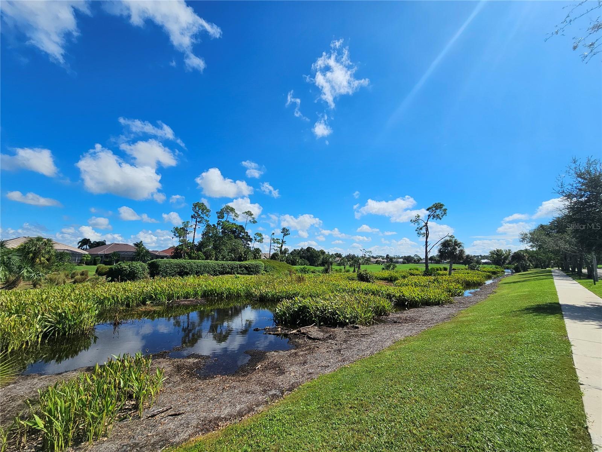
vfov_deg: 89.9
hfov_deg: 106.2
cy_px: 226
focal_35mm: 13
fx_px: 226
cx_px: 301
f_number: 2.2
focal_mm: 2.2
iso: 50
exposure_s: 1/4153
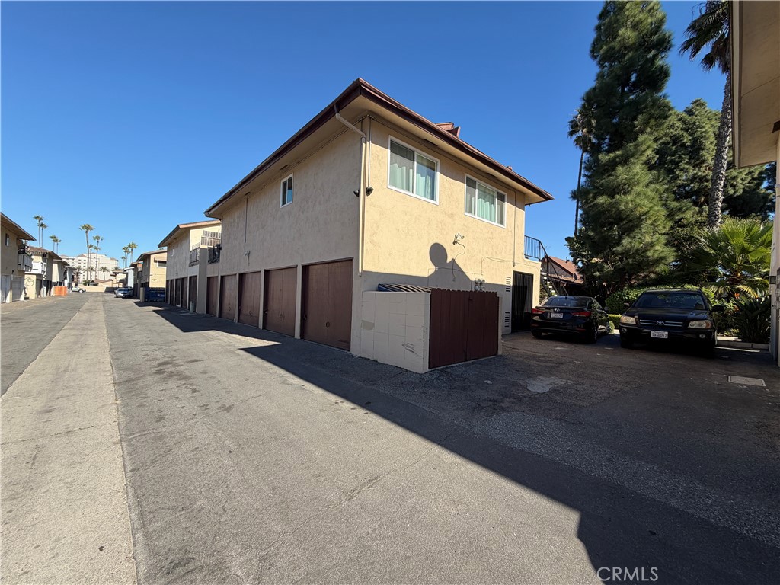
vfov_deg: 85.7
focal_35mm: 14
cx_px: 390
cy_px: 292
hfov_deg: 102.1
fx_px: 315
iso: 32
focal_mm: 2.22
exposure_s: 1/770
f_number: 2.2
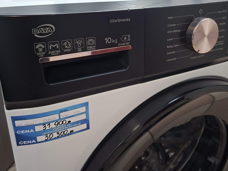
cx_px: 136
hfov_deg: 55.0
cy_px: 51
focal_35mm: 33
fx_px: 217
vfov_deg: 42.1
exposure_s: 1/50
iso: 320
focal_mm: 5.54
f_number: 1.8
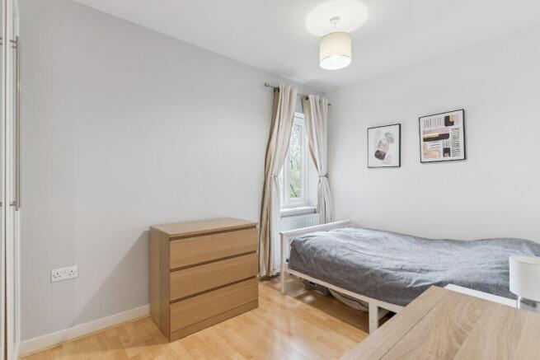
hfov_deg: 93.3
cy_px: 180
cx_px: 270
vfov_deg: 70.5
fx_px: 255
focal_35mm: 17
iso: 800
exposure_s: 1/25
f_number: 6.3
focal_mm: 17
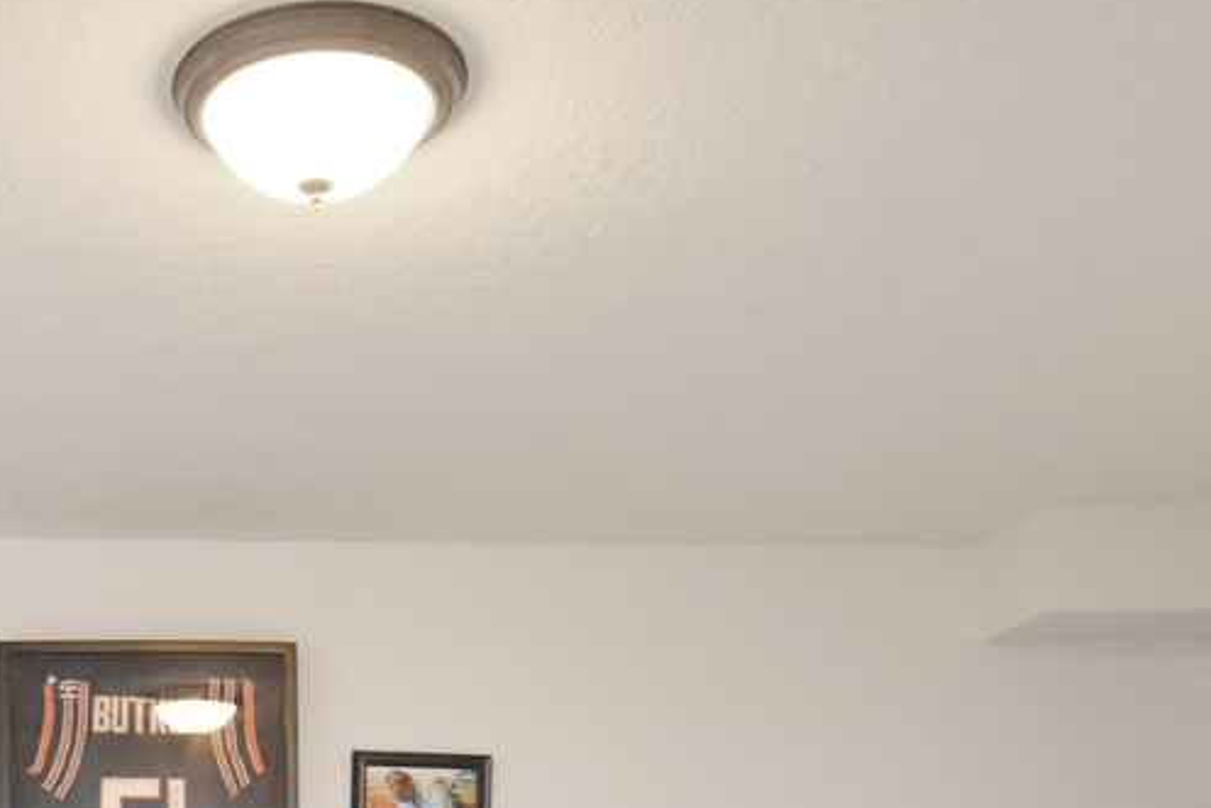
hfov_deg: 37.7
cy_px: 1106
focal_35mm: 49
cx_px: 125
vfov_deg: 23.6
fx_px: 1649
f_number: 4
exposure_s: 1/60
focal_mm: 10
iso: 1800
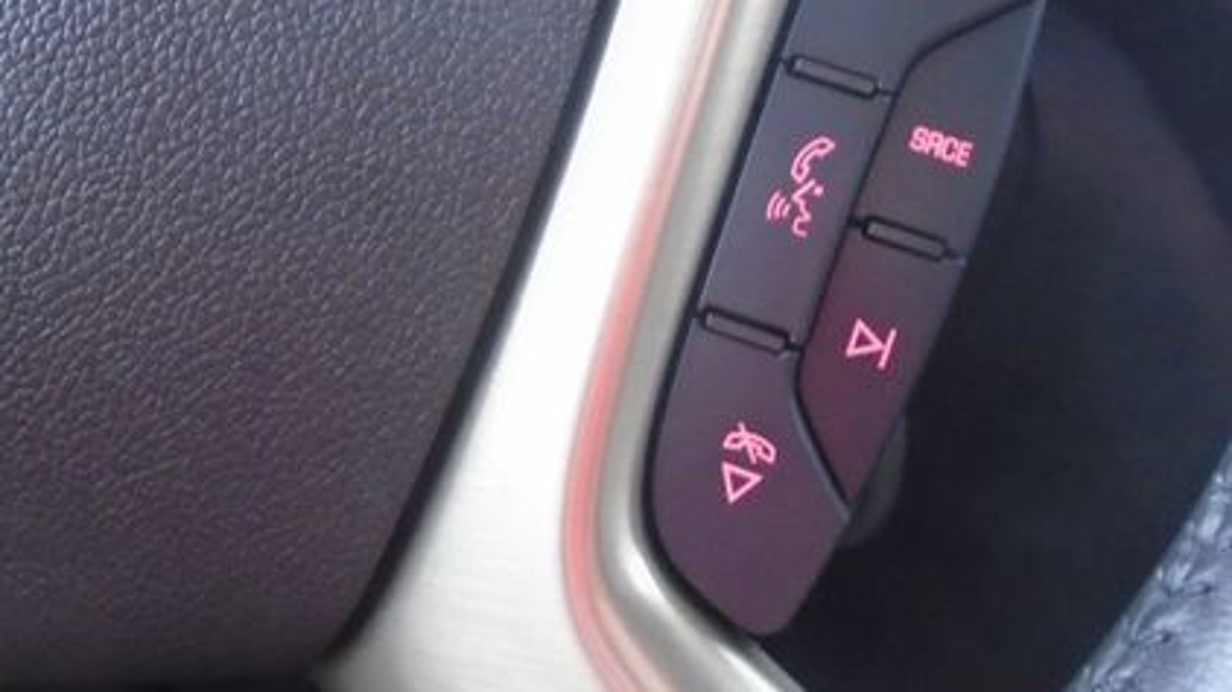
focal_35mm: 43
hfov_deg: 46.5
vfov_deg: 27.0
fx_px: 1404
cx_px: 391
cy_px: 108
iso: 400
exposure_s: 1/13
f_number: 3.2
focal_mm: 4.6
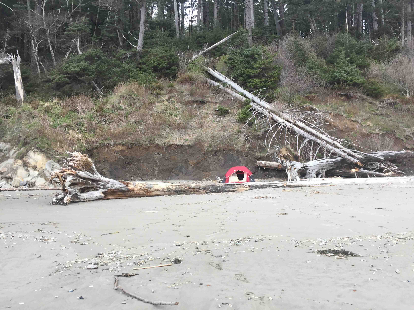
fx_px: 347
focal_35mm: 29
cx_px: 207
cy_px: 155
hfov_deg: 61.7
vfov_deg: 48.2
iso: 32
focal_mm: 4.15
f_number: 2.2
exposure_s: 1/120
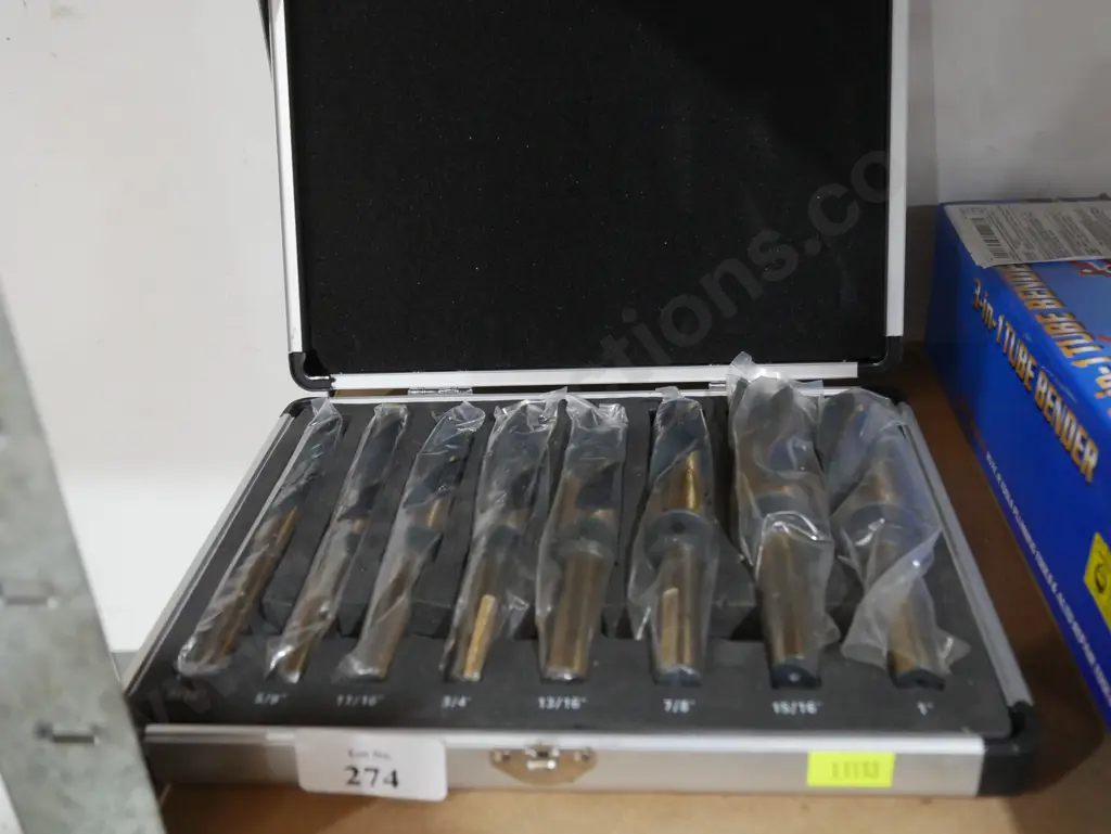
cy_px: 417
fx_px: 1156
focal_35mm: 36
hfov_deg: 51.3
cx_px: 556
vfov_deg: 39.7
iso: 2000
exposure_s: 1/60
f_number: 4
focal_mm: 18
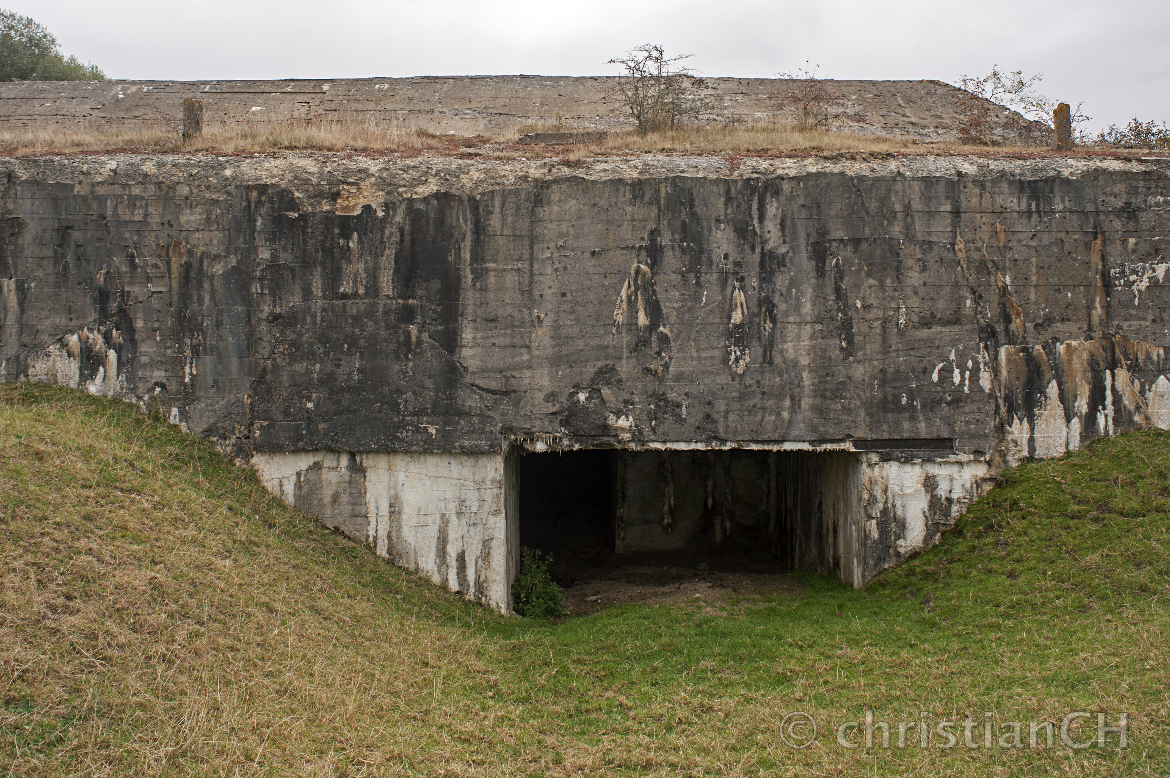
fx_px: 909
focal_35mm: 28
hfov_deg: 65.5
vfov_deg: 46.3
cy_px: 389
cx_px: 585
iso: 200
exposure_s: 1/125
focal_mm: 28
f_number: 3.5
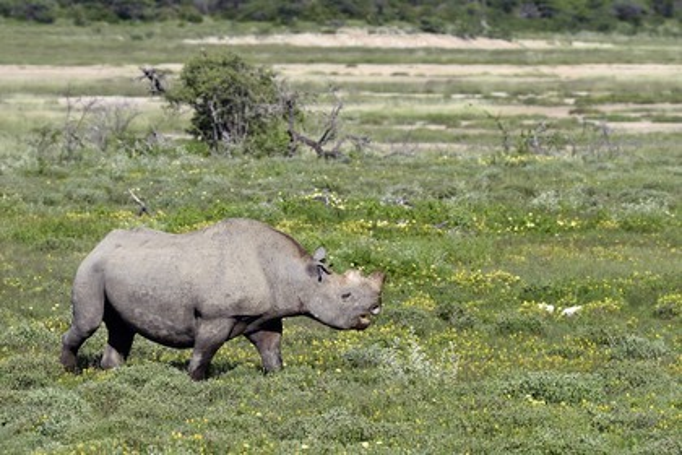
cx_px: 341
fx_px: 5304
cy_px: 228
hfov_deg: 7.4
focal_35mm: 280
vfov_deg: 4.9
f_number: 8
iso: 200
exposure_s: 1/800
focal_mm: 280
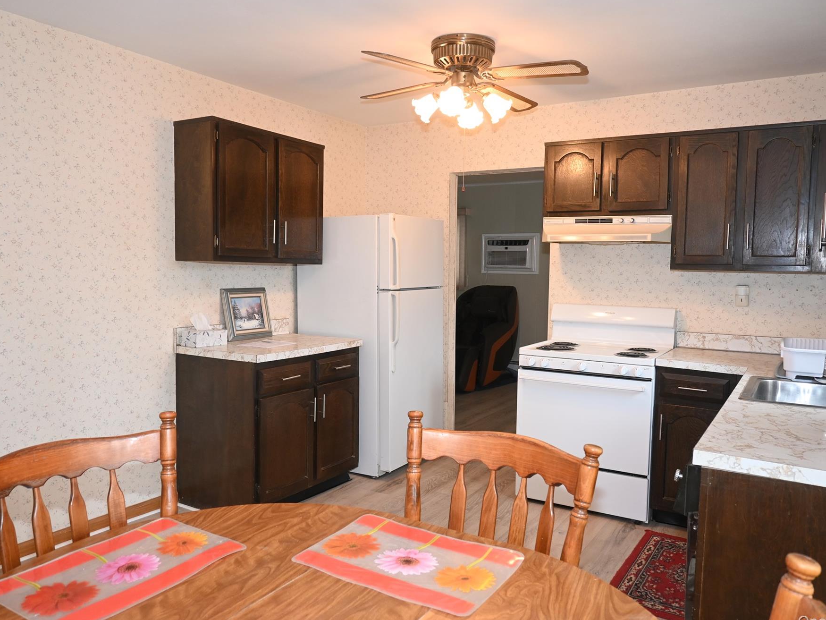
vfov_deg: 51.4
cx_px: 411
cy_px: 310
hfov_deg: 65.3
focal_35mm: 27
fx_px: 644
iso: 500
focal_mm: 16
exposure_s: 1/60
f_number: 4
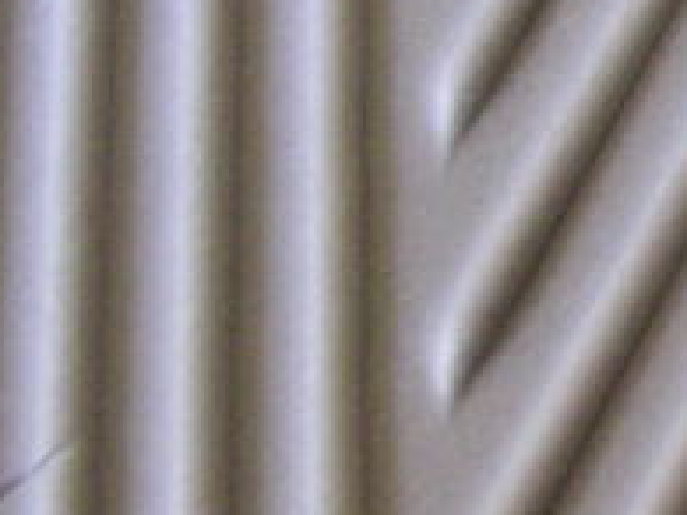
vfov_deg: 9.5
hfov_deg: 11.6
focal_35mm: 156
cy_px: 201
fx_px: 3094
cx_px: 1300
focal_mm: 5.8
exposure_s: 1/3.5
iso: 325
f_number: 2.8
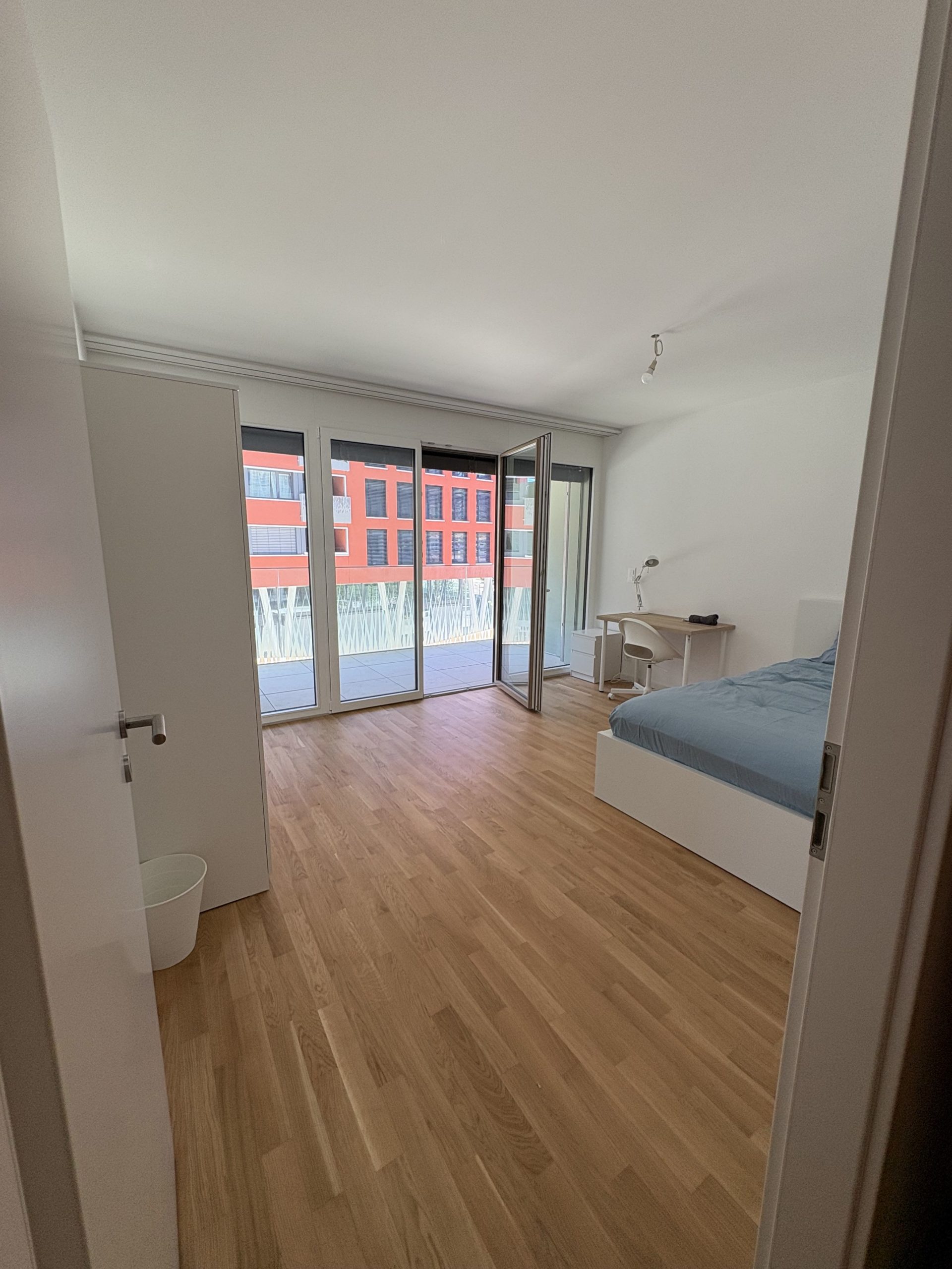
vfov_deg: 102.1
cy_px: 634
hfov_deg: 85.7
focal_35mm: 14
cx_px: 476
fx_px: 513
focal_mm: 2.22
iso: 64
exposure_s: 1/131
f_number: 2.2
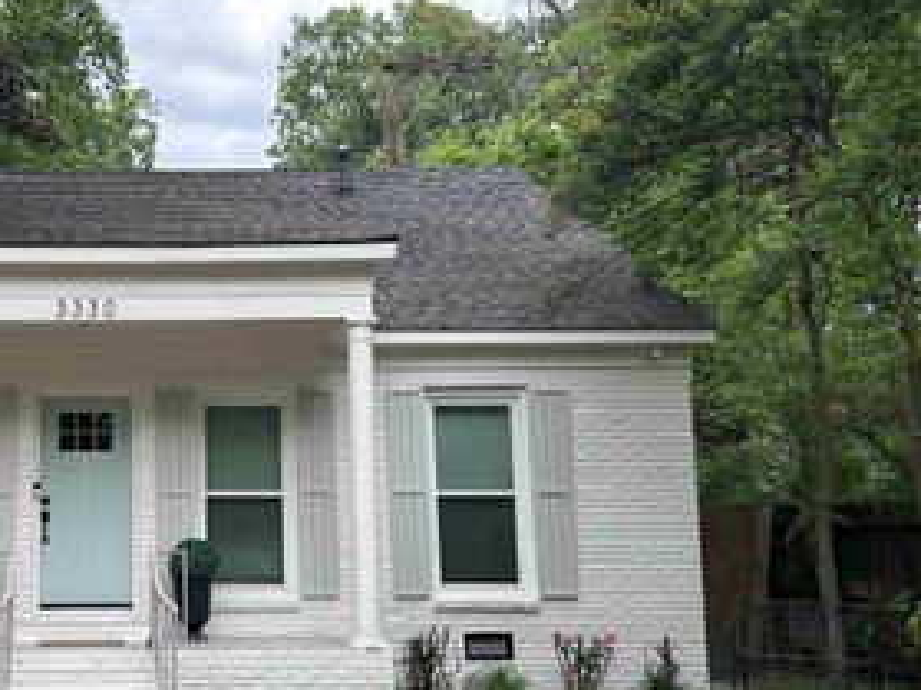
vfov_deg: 33.4
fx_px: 1144
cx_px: 135
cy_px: 421
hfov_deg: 41.2
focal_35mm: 43
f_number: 1.78
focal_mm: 6.86
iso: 80
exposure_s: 1/650
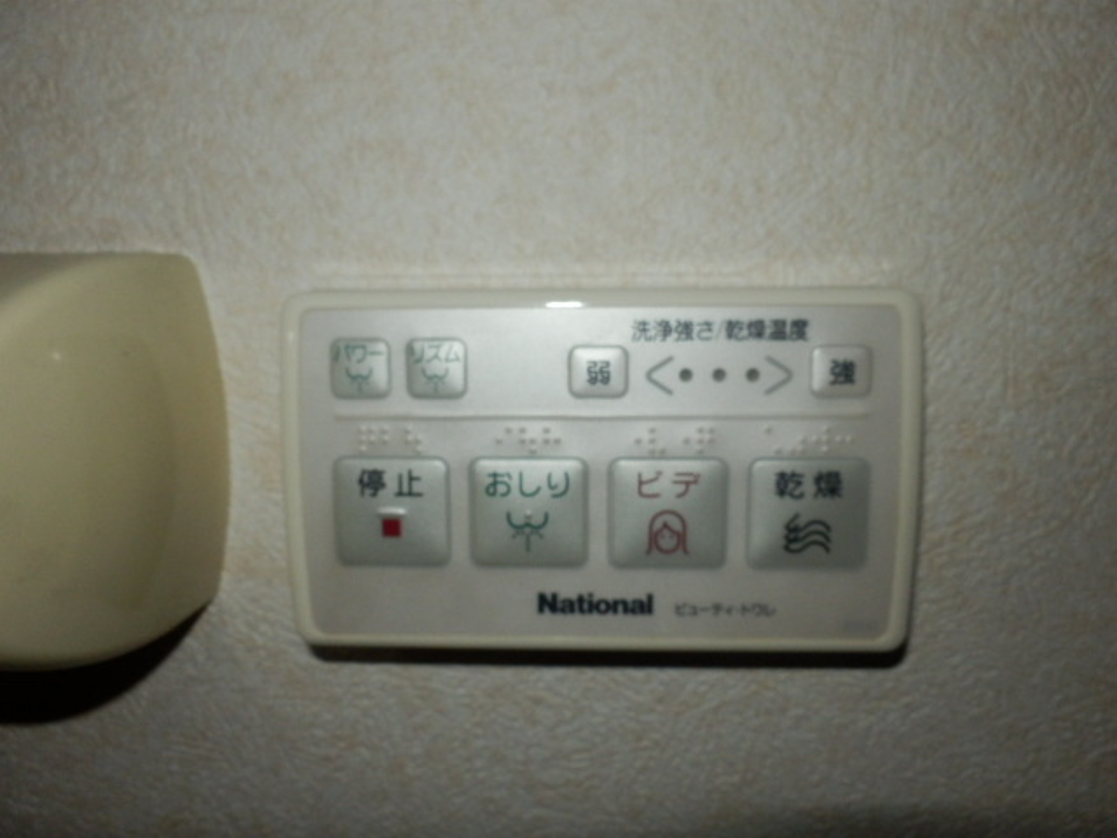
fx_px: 774
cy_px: 419
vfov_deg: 56.8
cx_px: 558
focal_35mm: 24
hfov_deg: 71.6
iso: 320
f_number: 7.9
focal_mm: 4.2
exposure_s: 1/30
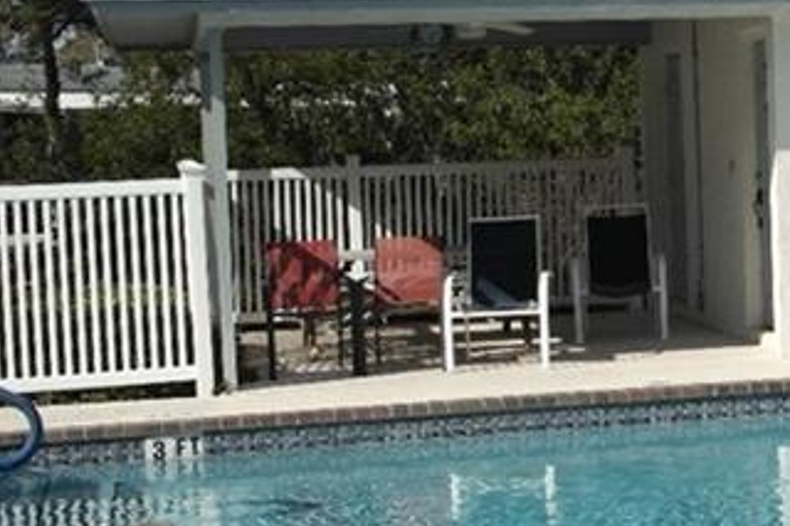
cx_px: 822
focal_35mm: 96
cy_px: 232
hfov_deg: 20.5
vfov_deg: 14.2
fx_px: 2105
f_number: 7.1
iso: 100
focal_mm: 20
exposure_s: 1/400
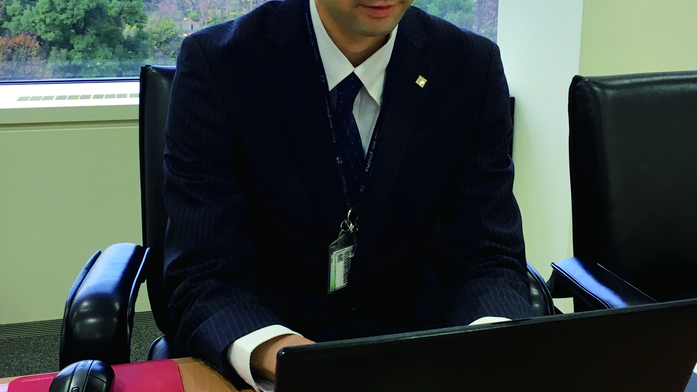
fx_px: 887
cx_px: 338
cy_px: 179
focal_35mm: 48
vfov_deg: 24.9
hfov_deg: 42.9
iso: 25
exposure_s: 1/30
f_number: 2.2
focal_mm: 4.15
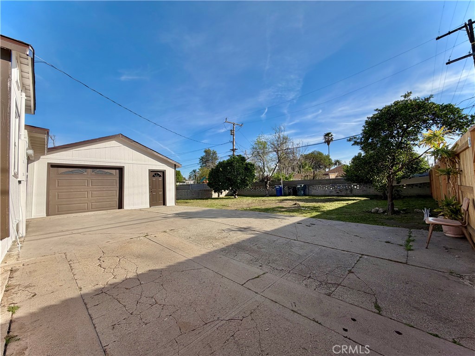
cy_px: 178
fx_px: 192
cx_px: 238
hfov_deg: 102.1
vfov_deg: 85.7
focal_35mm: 14
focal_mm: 2.22
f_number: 2.2
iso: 25
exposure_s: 1/770
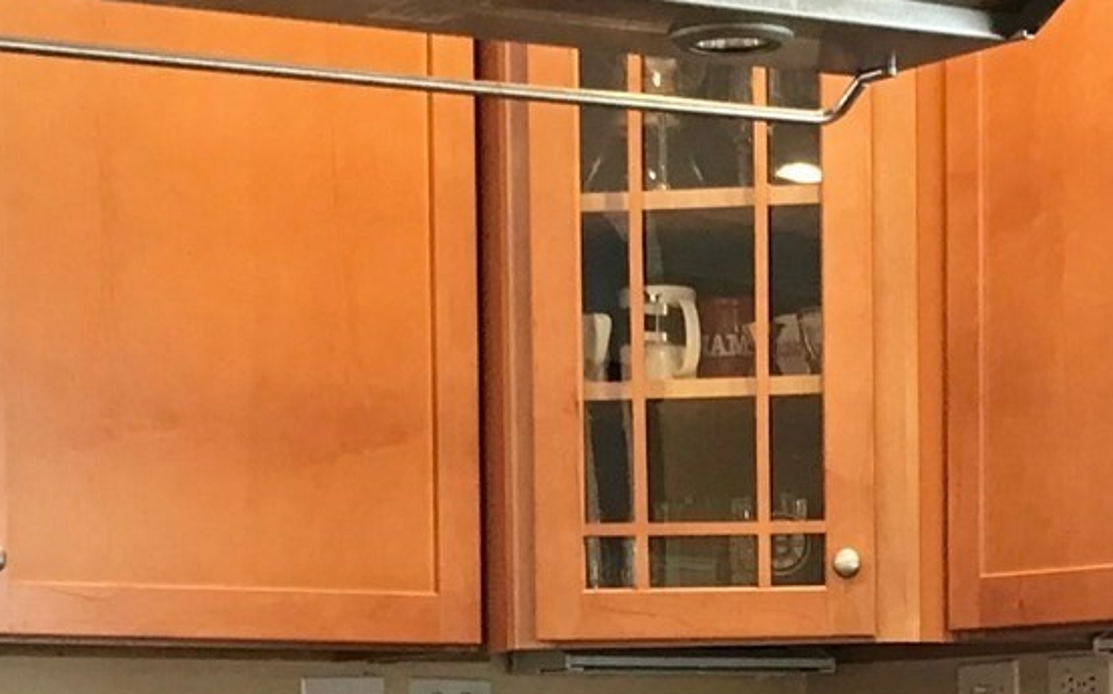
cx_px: 809
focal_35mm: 110
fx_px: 3335
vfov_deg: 11.6
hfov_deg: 18.8
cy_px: 885
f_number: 1.8
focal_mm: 3.99
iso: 40
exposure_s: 1/20
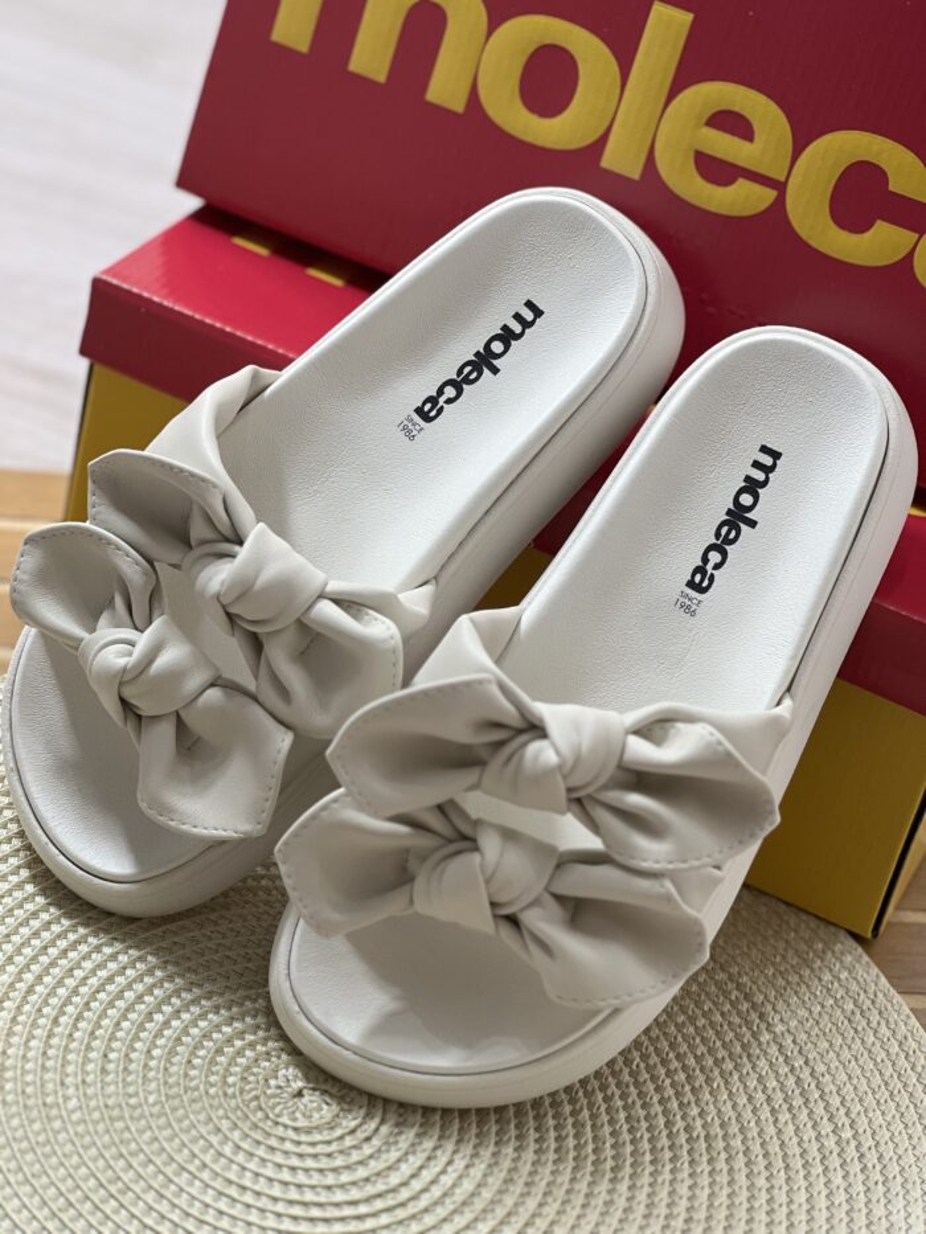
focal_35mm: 77
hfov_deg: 19.1
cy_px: 617
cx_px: 463
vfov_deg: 25.3
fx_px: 2746
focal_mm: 9
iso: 80
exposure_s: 1/120
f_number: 2.8
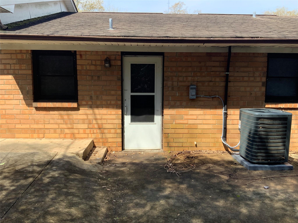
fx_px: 250
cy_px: 112
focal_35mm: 29
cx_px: 149
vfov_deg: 48.2
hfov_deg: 61.7
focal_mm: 3
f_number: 1.8
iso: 16
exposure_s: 1/674
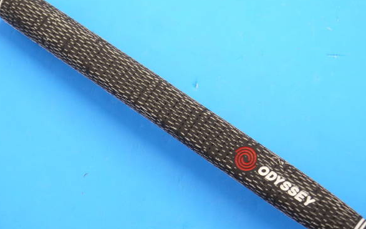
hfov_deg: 21.4
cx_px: 171
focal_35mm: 97
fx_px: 968
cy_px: 101
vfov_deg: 13.5
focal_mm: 42
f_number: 5.6
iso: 800
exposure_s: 1/80
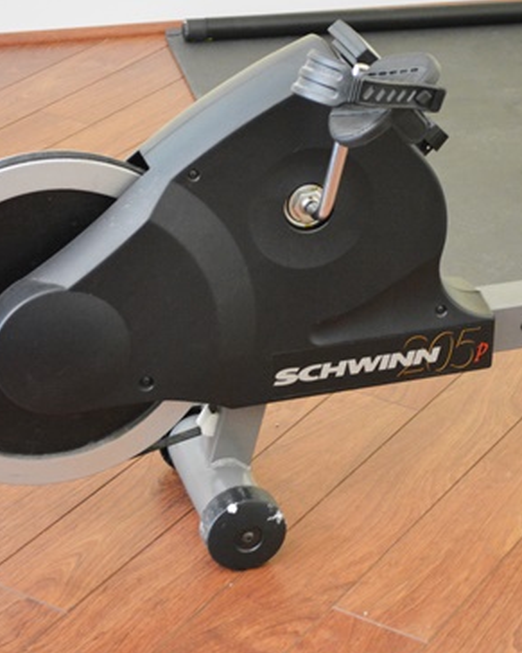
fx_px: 1971
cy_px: 325
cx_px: 326
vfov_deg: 18.8
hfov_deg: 15.1
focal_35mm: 102
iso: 3200
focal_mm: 44
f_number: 5.3
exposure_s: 1/30
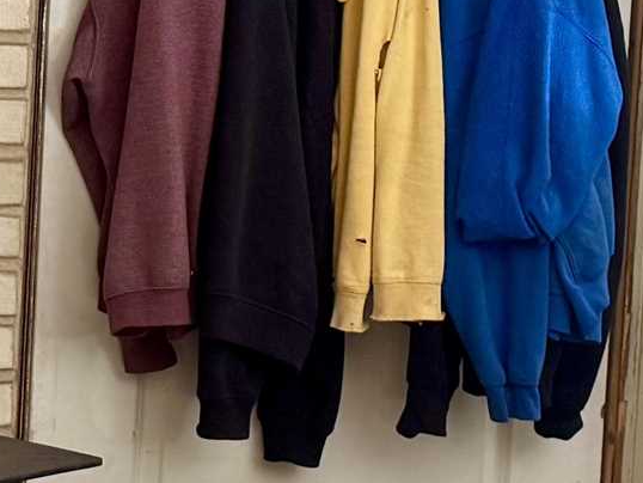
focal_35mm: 137
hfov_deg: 14.3
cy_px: 122
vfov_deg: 10.8
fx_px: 2546
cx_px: 115
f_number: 1.78
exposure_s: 1/60
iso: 200
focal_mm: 6.76
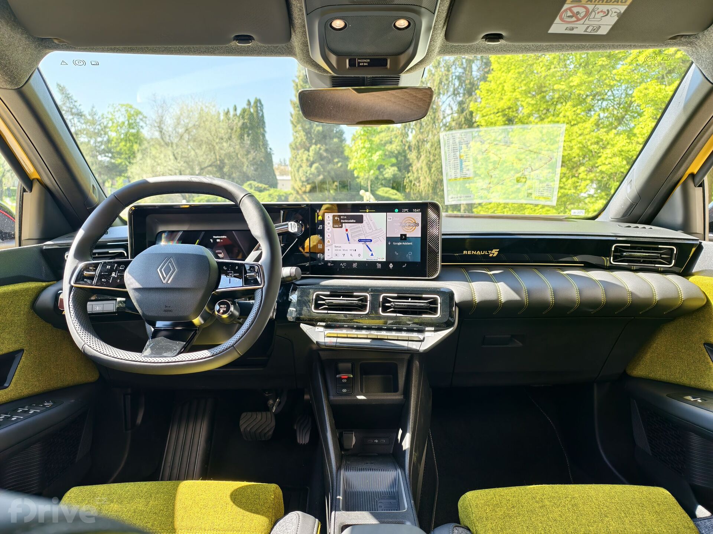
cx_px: 356
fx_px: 474
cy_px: 267
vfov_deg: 58.9
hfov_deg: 73.9
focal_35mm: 23
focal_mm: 6.54
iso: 96
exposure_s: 1/150
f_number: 1.57
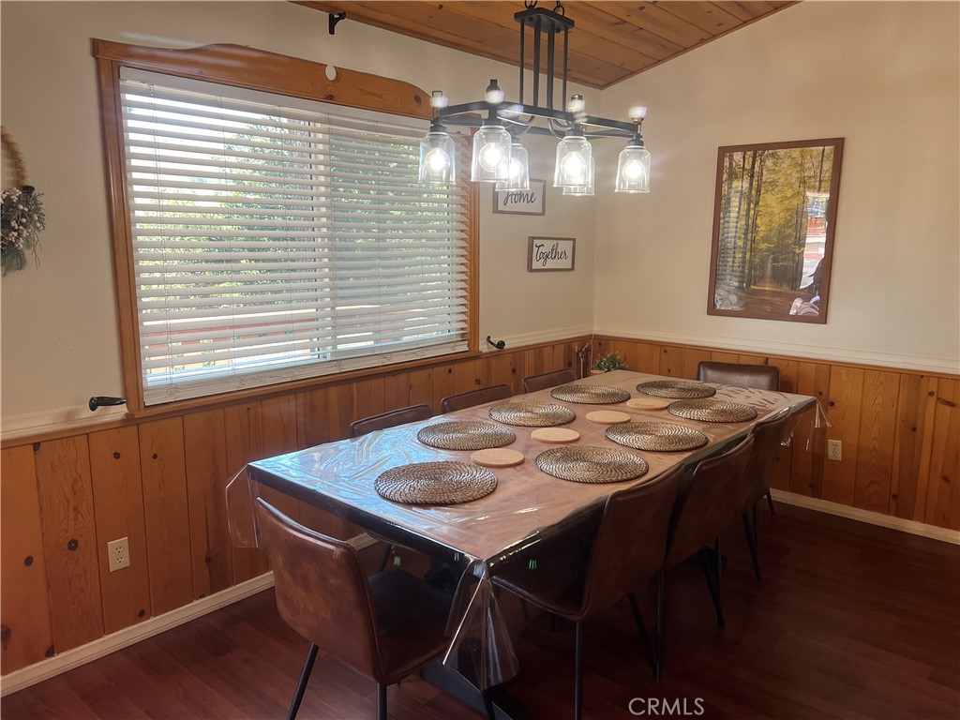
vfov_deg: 53.1
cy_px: 360
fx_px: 721
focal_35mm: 26
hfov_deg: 67.3
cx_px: 480
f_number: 1.5
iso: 125
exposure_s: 1/120
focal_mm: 5.7
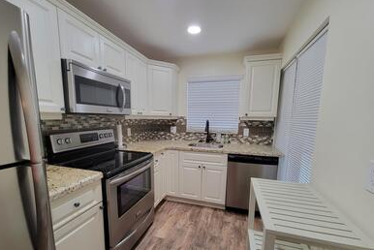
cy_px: 142
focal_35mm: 14
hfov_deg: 104.2
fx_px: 146
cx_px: 184
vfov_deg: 80.8
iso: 200
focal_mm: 2.2
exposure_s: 1/60
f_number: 2.2
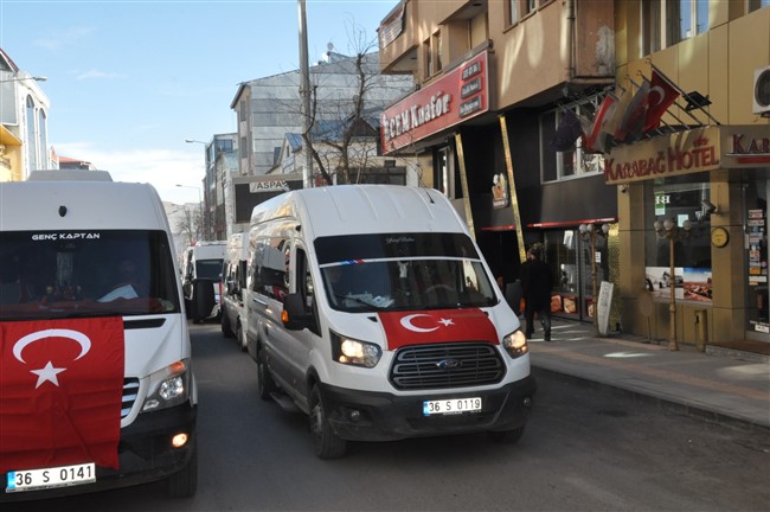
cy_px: 256
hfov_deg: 49.6
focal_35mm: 39
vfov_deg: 34.1
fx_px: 833
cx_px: 385
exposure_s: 1/200
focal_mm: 26
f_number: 20
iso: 1250
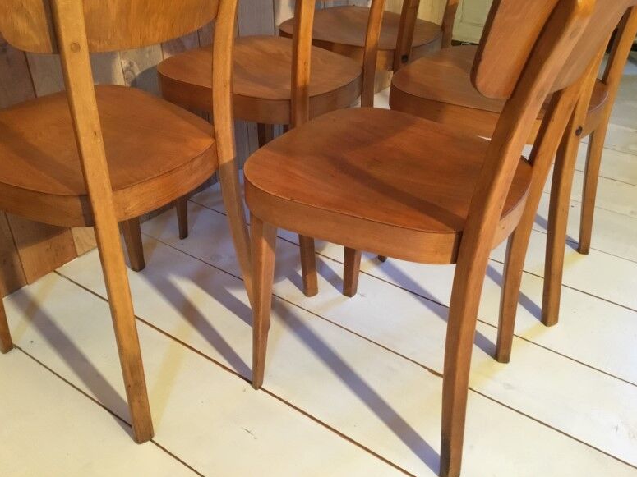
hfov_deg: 56.8
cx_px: 315
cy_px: 232
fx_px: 589
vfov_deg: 44.1
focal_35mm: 32
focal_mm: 3.3
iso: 250
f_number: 2.4
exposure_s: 1/33
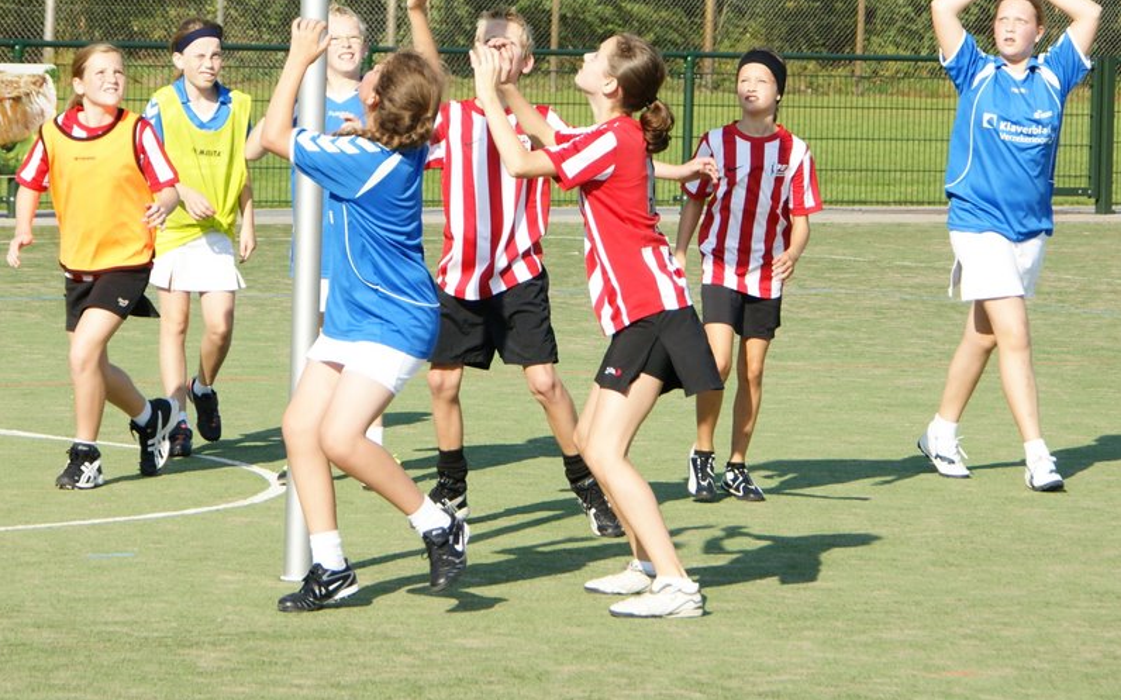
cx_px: 560
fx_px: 5979
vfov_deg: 6.7
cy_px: 131
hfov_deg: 10.7
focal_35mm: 196
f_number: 8
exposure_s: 1/400
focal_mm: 85
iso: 200
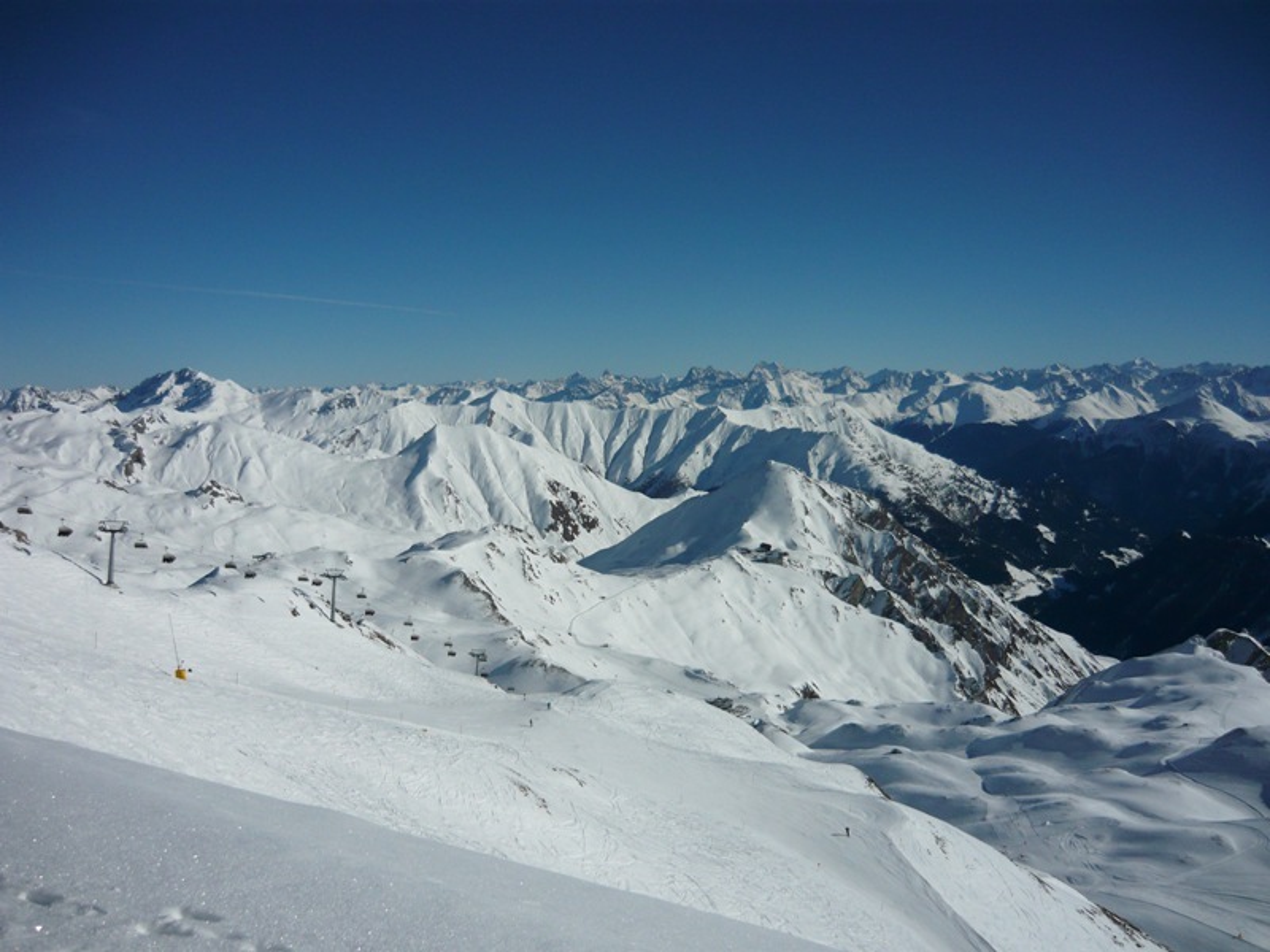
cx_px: 635
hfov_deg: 55.4
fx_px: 1211
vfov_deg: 42.9
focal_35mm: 33
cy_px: 476
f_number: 8
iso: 100
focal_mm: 5.5
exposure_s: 1/1000
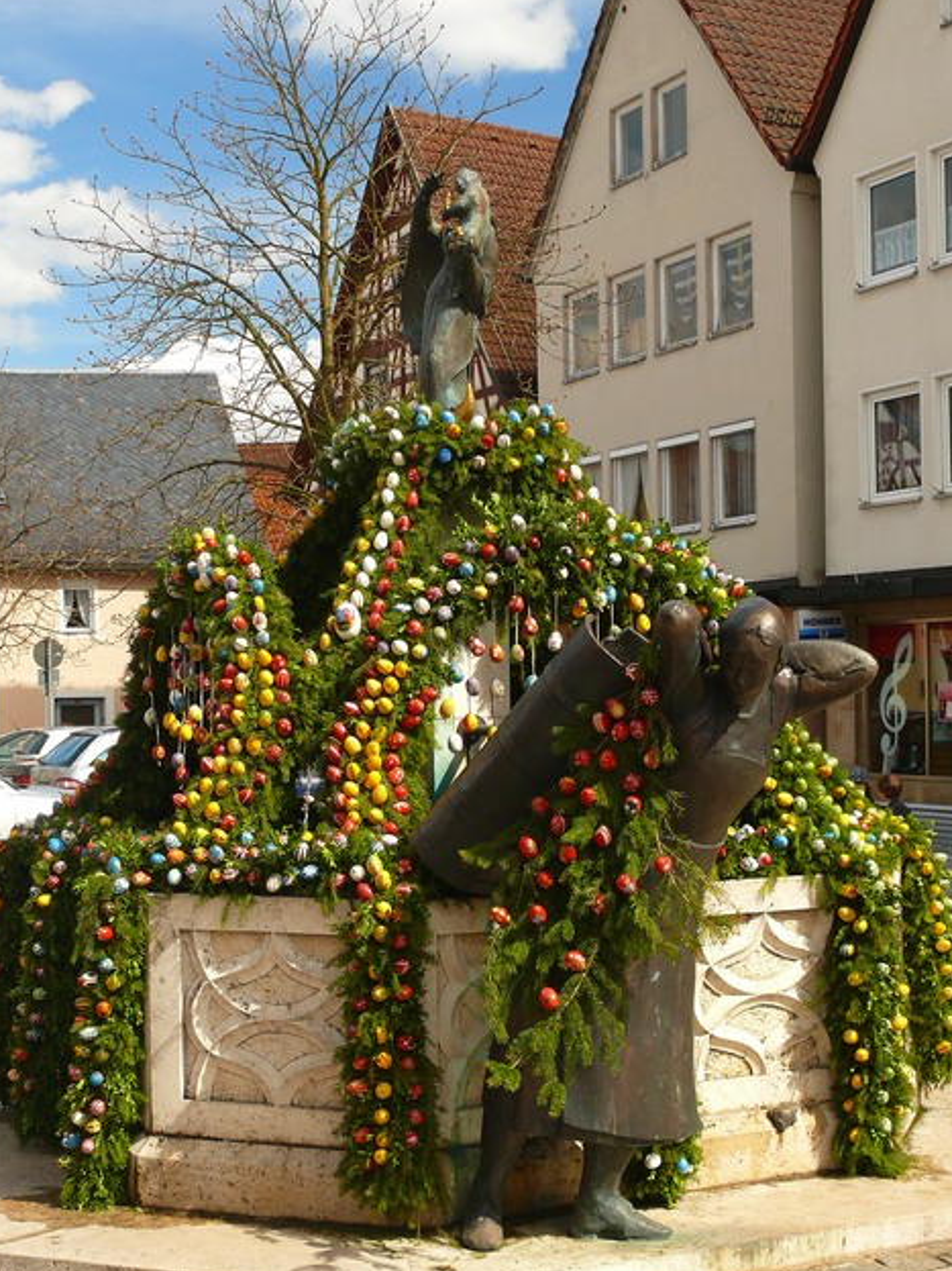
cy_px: 692
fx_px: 1944
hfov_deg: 27.5
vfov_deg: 36.2
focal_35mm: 53
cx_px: 453
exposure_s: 1/250
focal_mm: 9.2
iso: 100
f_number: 4
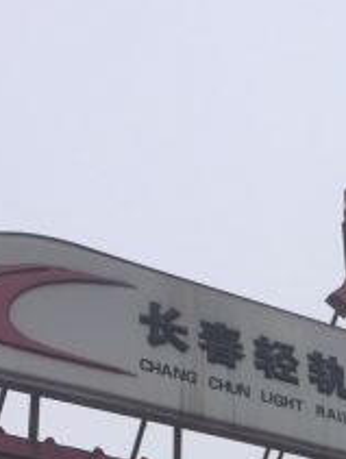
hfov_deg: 14.8
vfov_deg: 18.5
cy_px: 648
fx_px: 1276
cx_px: 452
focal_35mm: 96
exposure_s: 1/879
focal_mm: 4.15
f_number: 2.2
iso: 32
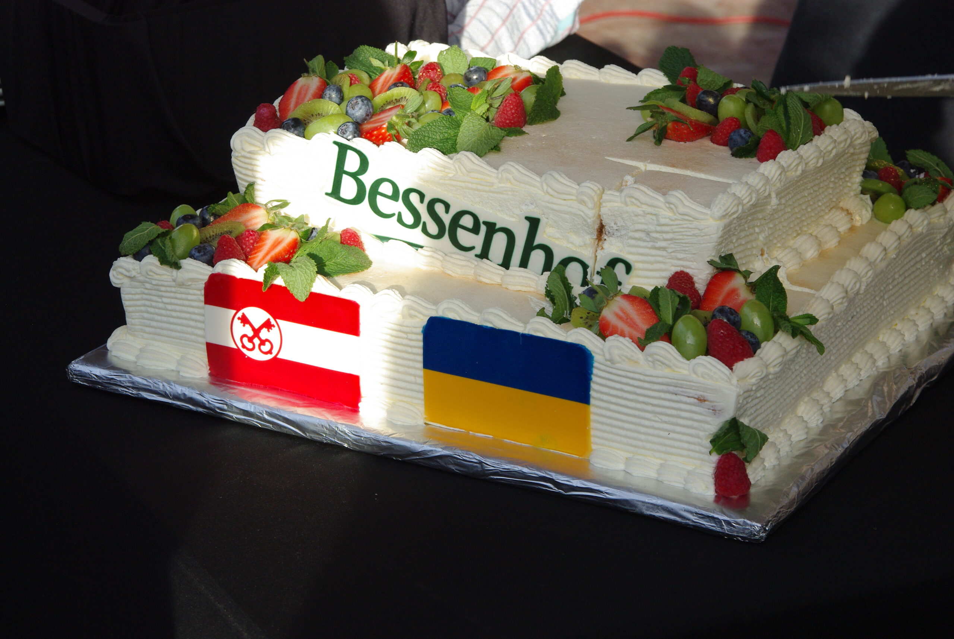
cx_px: 477
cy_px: 320
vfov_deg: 14.6
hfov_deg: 21.7
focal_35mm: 94
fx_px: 2494
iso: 400
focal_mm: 63
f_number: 9.5
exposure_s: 1/250
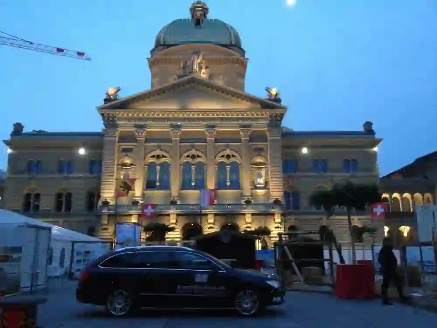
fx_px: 442
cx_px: 218
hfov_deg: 52.6
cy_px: 164
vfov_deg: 40.7
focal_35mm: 35
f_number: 2.4
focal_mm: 4.28
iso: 400
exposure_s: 1/15
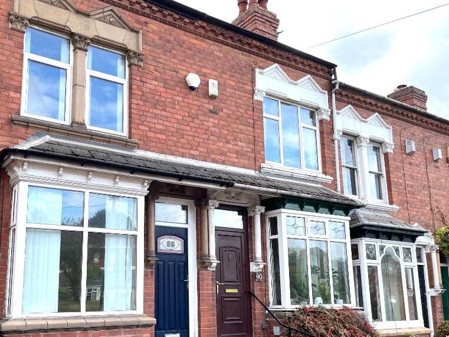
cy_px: 207
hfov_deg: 52.1
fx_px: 454
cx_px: 169
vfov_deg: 40.5
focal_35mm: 35
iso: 50
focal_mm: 5.1
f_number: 1.6
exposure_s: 1/935
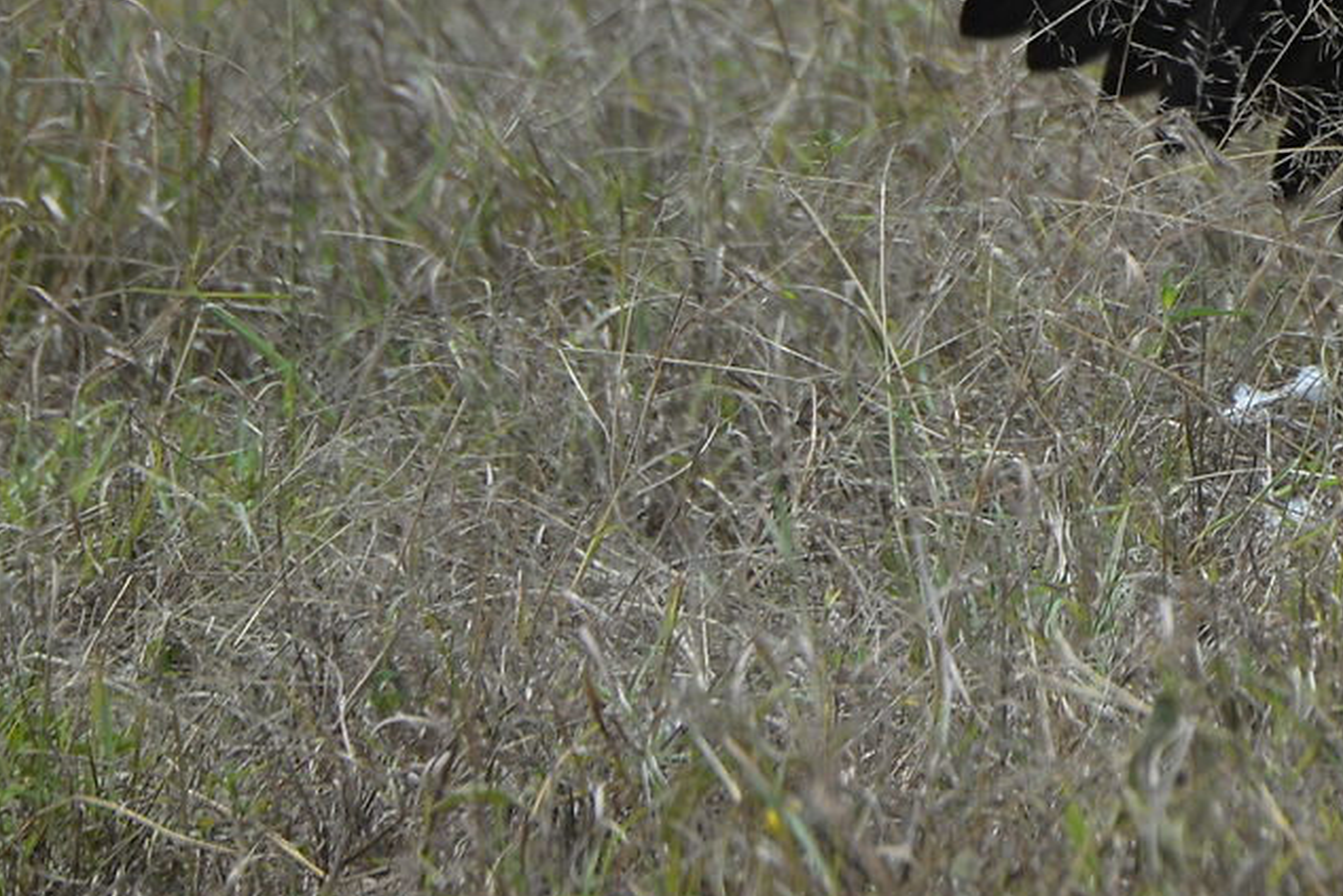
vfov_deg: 0.9
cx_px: 2281
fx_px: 56490
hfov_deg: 1.4
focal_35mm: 1514
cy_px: -699
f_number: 5.6
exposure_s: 1/640
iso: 100
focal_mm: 400
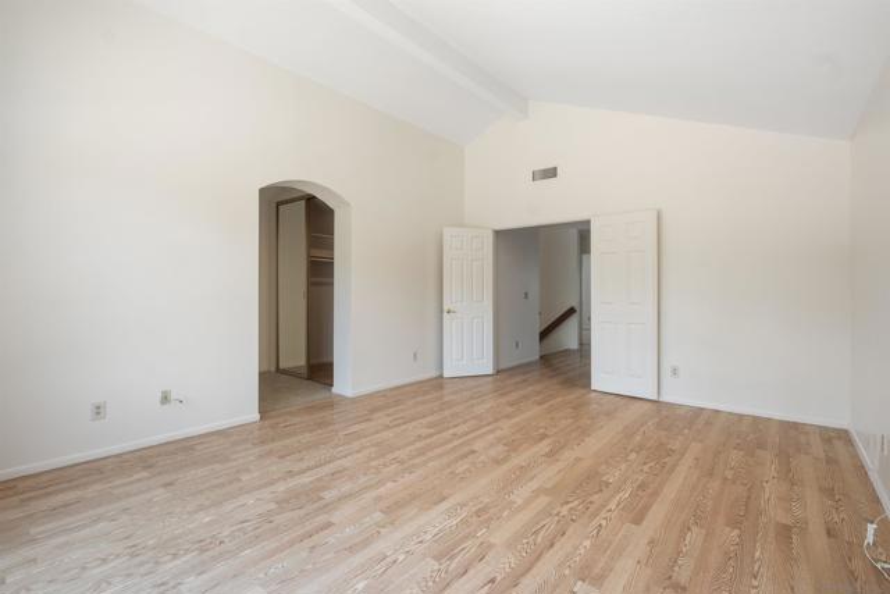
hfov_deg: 96.7
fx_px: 396
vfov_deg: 73.8
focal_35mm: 16
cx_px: 445
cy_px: 297
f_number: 8
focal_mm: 11
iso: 800
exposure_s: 1/20
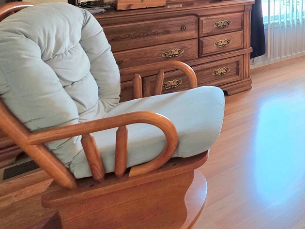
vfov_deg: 34.8
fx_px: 291
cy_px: -42
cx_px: 358
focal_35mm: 33
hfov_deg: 40.6
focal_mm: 2.2
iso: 160
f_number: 1.9
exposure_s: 1/60.2
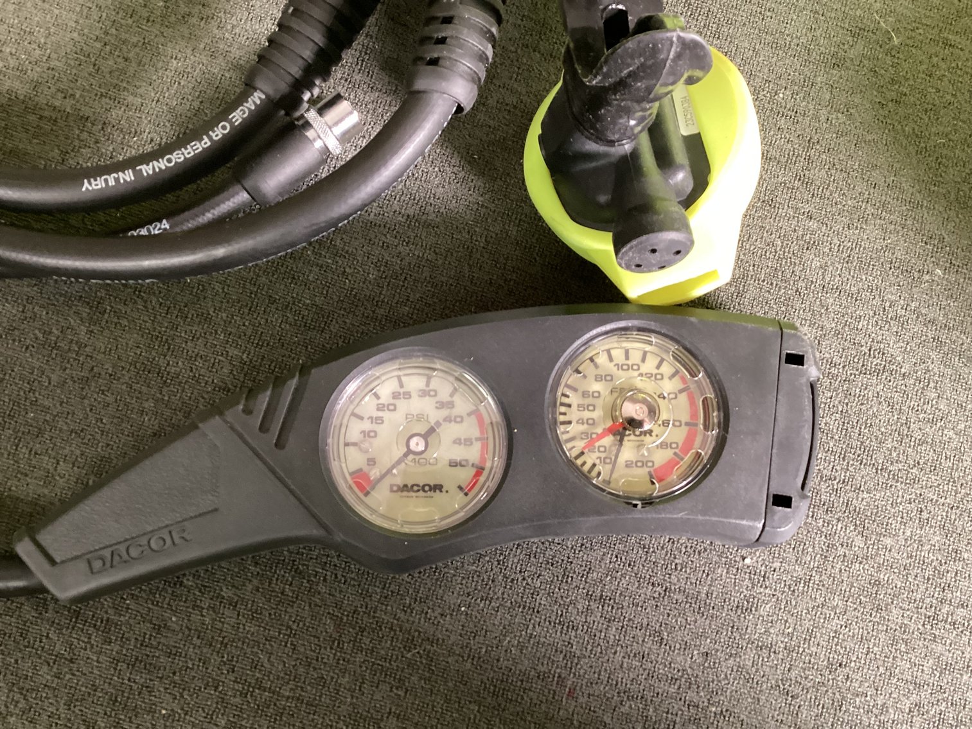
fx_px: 871
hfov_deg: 58.3
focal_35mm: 31
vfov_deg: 45.4
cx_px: 486
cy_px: 364
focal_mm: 3.3
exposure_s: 1/40
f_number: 2.4
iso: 320
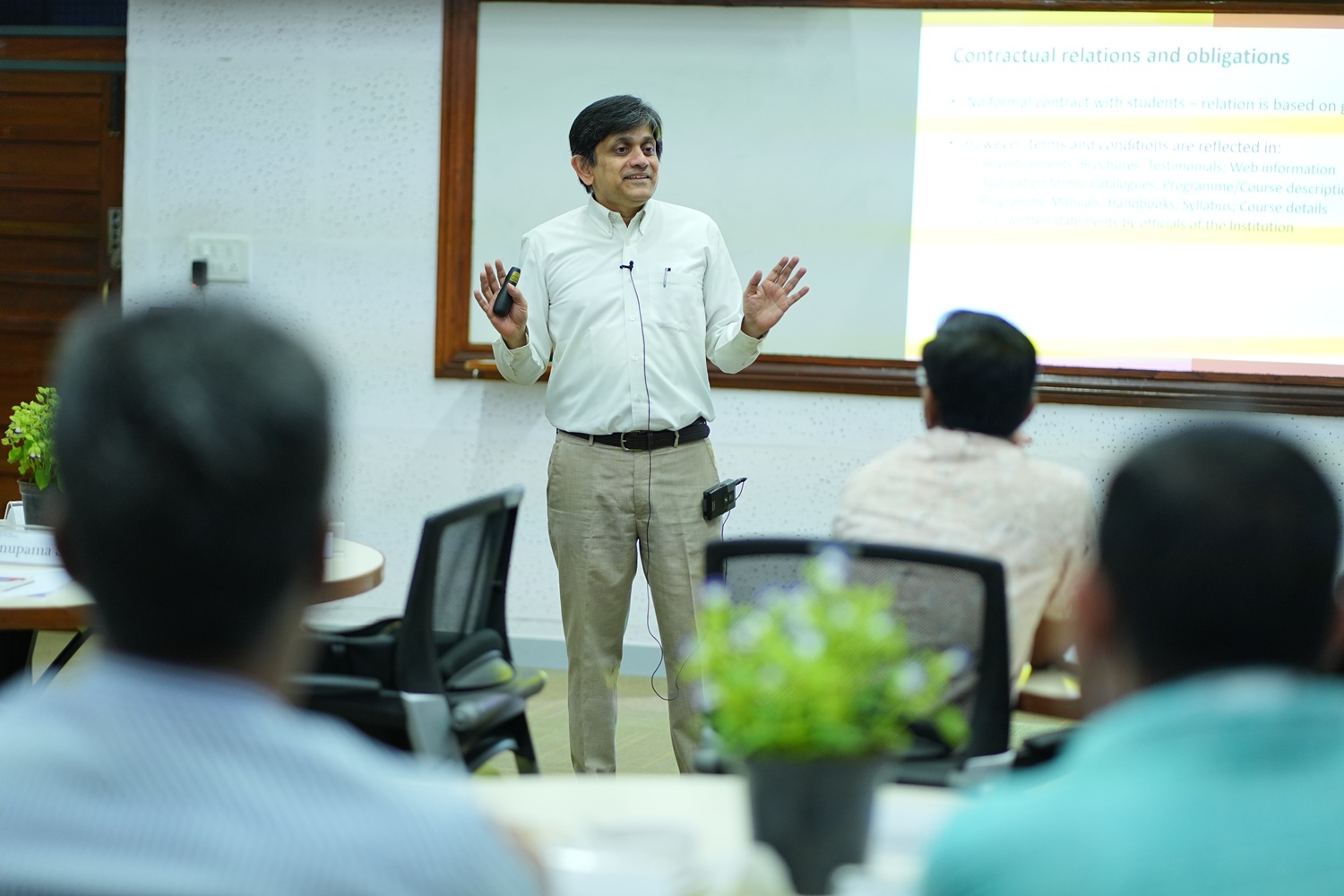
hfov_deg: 23.9
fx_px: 3173
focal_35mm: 85
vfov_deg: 16.1
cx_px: 672
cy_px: 448
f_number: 2
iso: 800
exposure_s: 1/160
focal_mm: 85
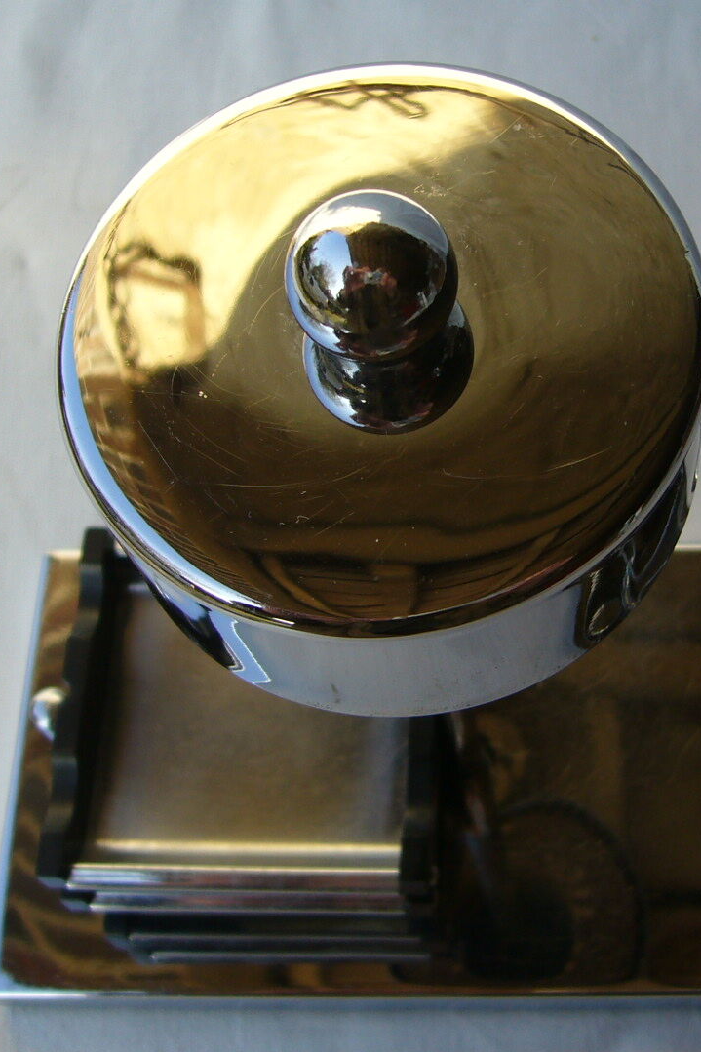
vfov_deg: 36.9
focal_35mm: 54
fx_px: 1578
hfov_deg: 24.7
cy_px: 484
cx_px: 548
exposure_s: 1/320
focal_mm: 5.8
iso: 80
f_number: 2.8
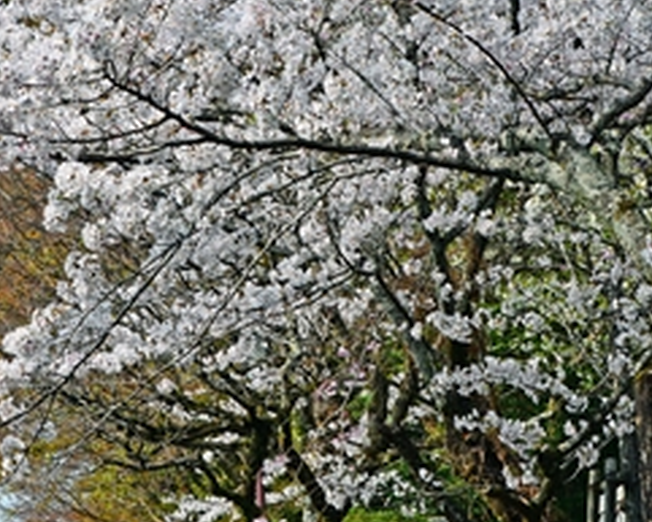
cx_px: 230
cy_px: 235
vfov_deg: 13.8
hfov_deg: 17.1
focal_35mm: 112
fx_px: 2162
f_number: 10
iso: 400
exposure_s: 1/400
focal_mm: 36
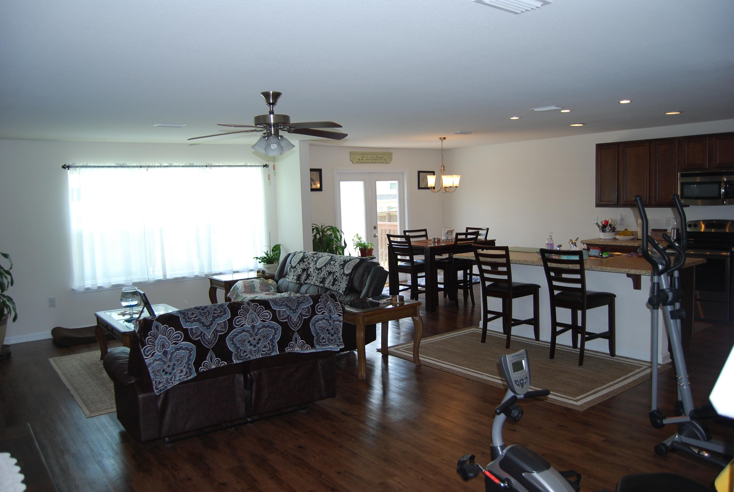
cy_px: 246
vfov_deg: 48.1
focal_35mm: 27
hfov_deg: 67.3
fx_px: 552
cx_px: 367
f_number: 3.5
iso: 200
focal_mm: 18
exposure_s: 1/100
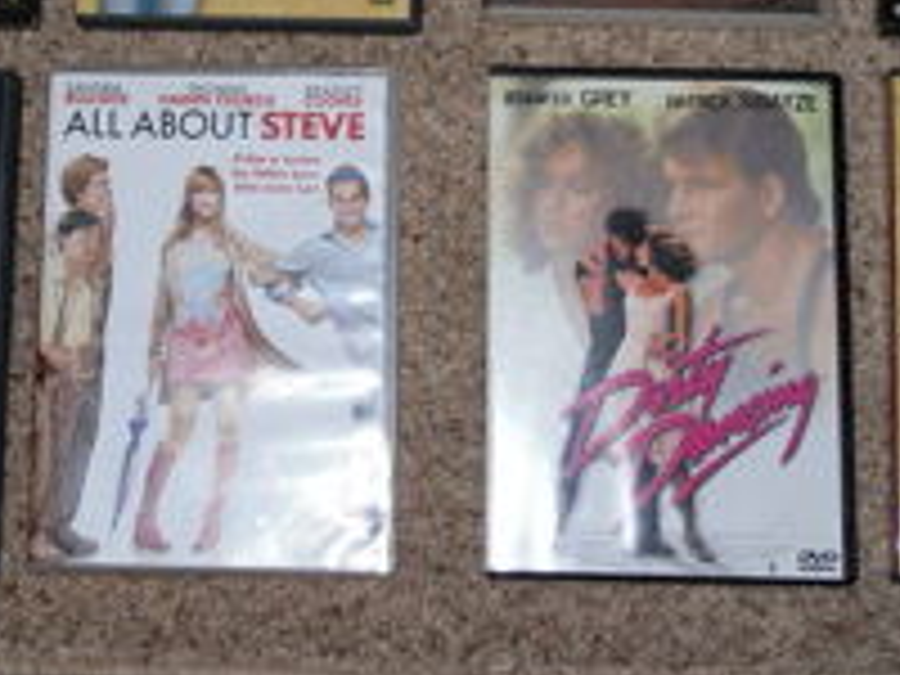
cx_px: 292
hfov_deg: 23.2
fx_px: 2184
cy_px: 63
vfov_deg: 17.3
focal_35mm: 84
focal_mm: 6.3
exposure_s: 1/45
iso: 80
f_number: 3.5
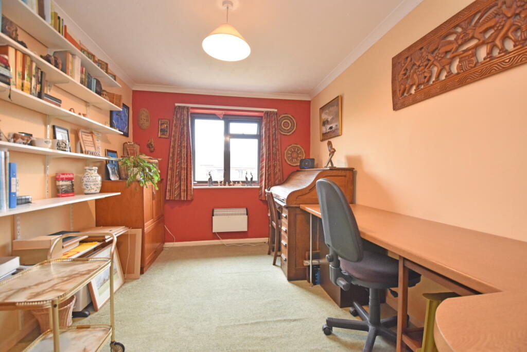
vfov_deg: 77.3
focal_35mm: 15
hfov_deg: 100.4
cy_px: 176
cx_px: 264
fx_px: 220
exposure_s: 1/125
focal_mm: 10
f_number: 4
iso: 1400
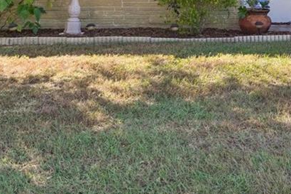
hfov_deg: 23.2
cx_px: 324
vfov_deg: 16.1
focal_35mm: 82
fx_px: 663
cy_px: -31
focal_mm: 14
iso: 100
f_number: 8
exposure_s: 1/90
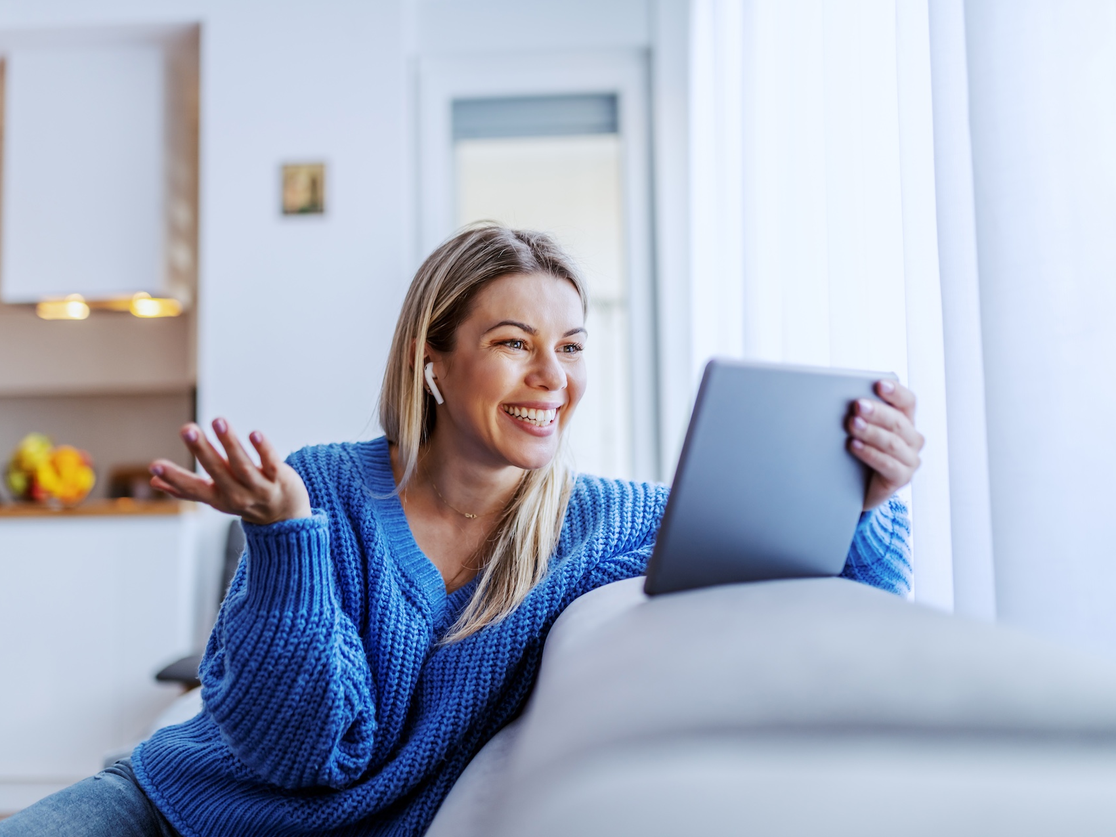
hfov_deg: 48.9
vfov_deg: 37.7
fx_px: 1225
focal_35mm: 38
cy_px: 418
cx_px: 492
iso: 200
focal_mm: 35
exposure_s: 1/125
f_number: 1.4
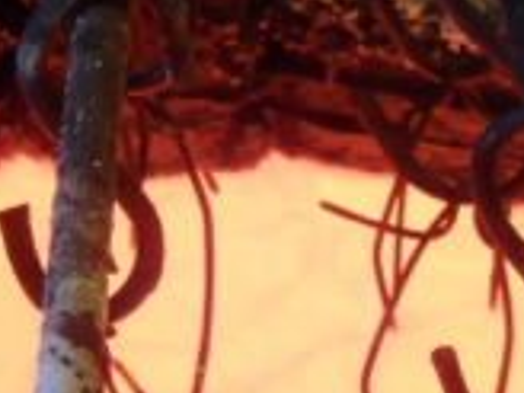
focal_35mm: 207
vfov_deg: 7.2
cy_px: 265
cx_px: 268
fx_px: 3133
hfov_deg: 9.6
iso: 200
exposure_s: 1/20
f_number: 5
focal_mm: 13.6
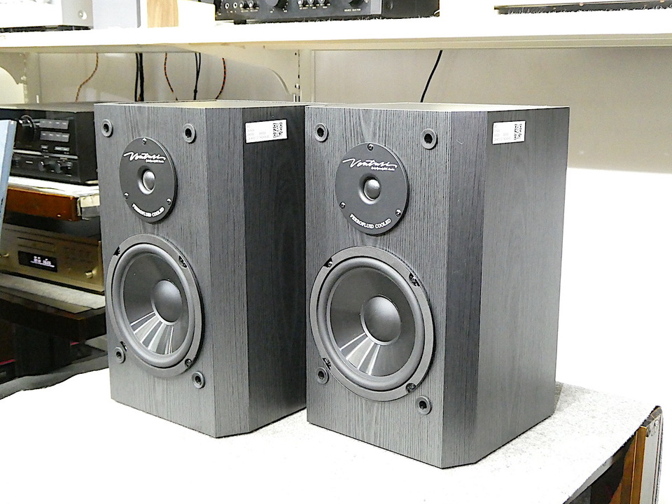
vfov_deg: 32.9
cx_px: 336
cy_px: 252
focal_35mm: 44
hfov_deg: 42.9
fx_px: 854
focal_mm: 7.8
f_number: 4.7
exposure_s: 1/10
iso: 1600
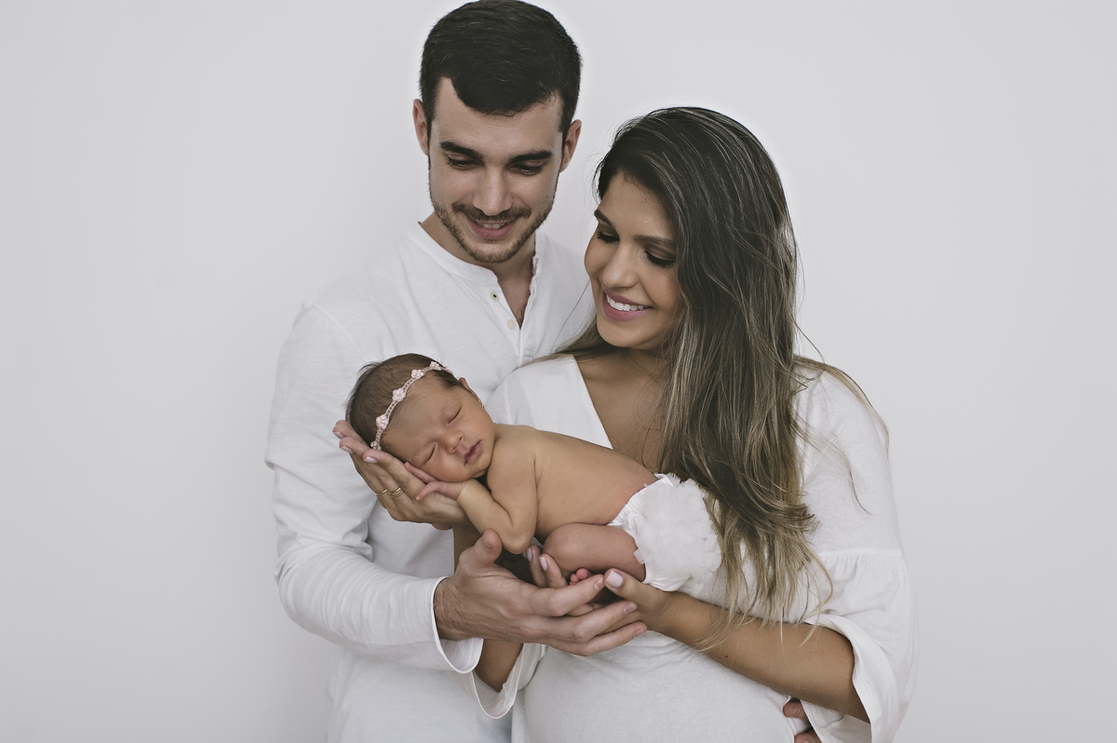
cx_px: 558
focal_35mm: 35
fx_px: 1085
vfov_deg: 37.8
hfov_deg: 54.5
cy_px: 372
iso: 320
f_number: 3.5
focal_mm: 35
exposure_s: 1/250
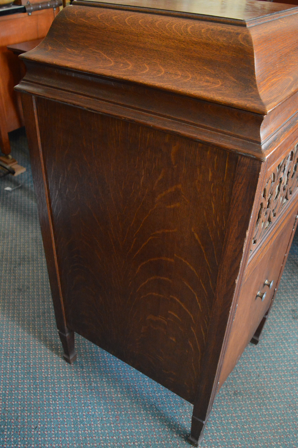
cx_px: 149
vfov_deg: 57.3
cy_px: 224
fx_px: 410
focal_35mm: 33
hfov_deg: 39.9
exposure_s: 1/60
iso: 3200
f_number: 5
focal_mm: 22
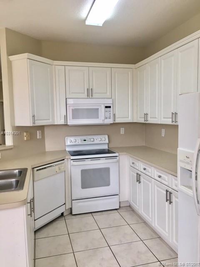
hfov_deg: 48.2
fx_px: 223
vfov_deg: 61.7
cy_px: 134
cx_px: 100
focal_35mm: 29
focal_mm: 4.15
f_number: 2.2
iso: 25
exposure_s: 1/30
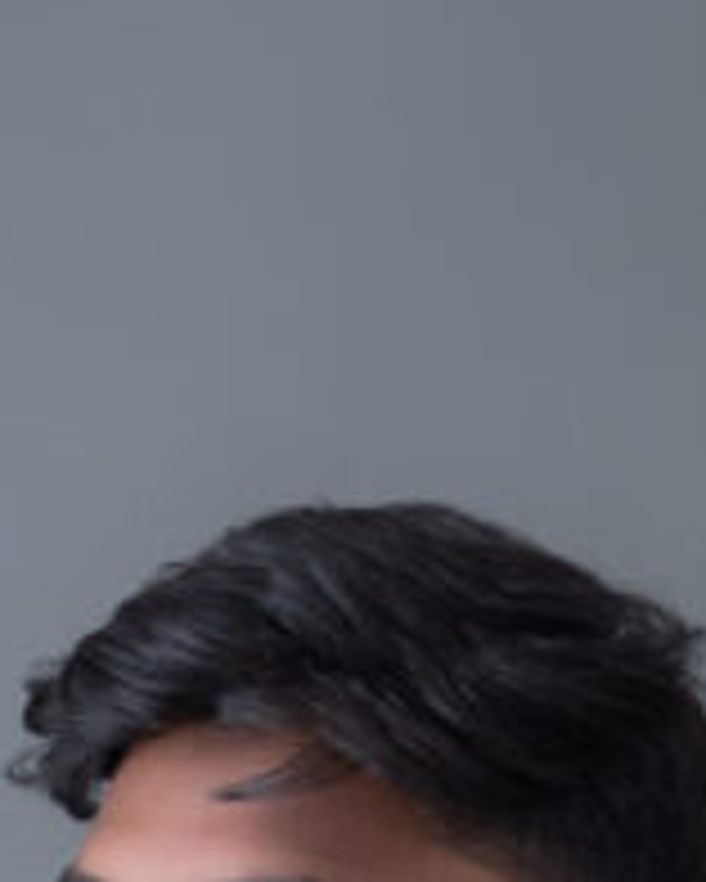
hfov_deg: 4.7
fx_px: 8669
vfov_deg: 5.7
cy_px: 1498
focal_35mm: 332
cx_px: 121
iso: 100
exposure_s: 1/200
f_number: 2.8
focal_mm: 57.9
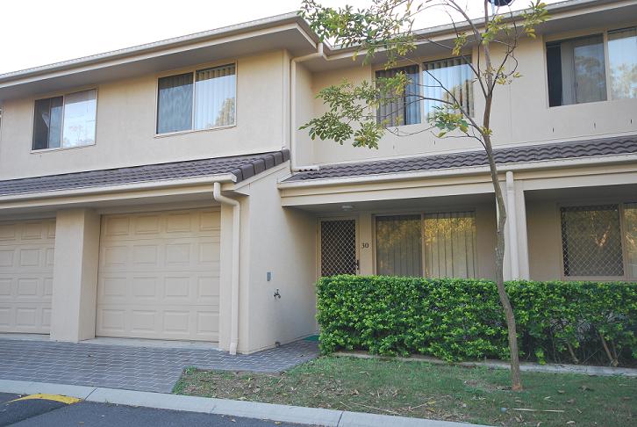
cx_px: 318
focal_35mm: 30
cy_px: 214
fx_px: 531
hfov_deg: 61.9
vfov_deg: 43.7
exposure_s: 1/30
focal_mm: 20
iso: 200
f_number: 5.6
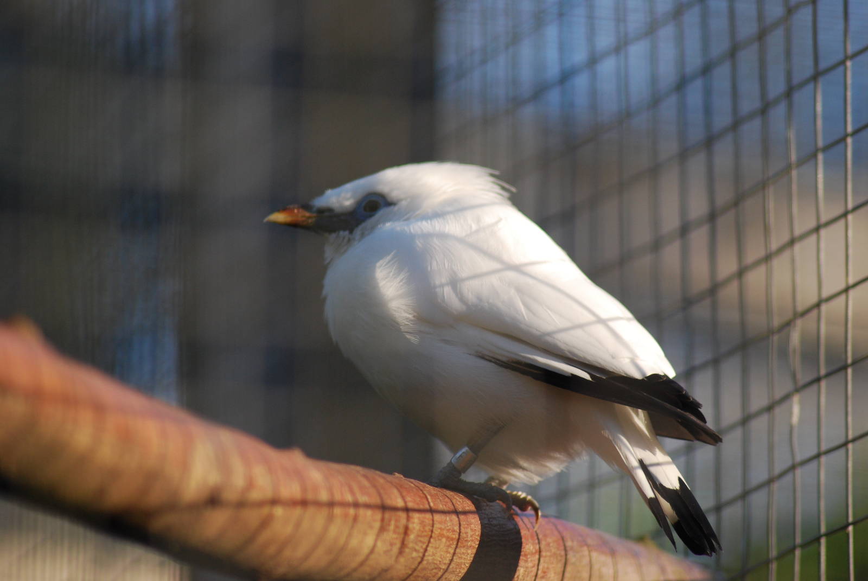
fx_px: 6699
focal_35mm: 278
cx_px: 434
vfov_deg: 5.0
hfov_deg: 7.4
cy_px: 290
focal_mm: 185
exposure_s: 1/500
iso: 360
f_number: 4.8
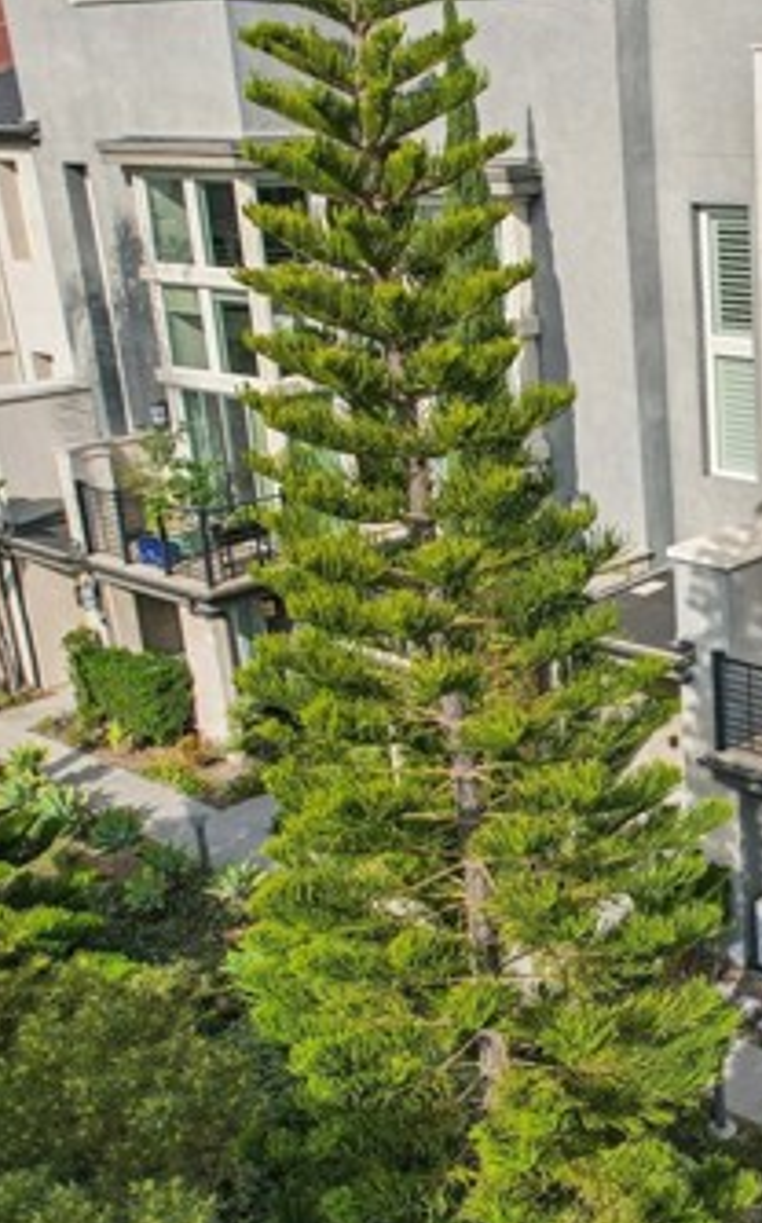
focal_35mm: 43
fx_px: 1432
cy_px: 648
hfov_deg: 26.3
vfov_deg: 46.2
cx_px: 931
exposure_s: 1/2000
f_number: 2.8
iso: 100
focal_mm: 8.4
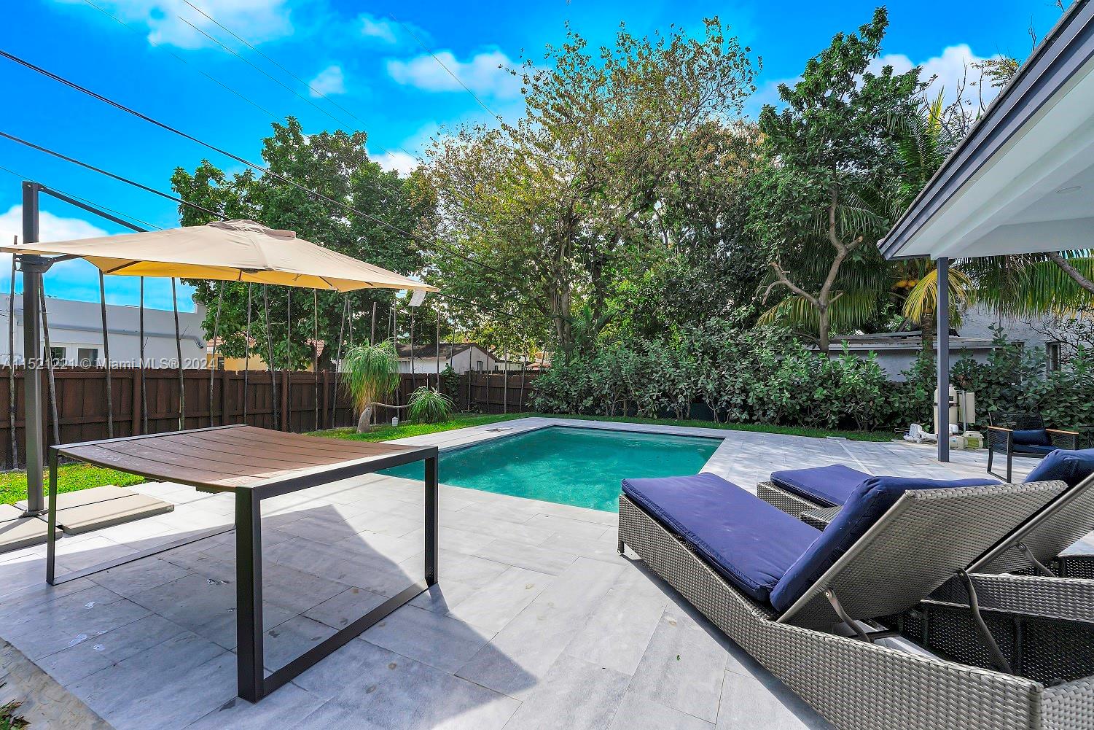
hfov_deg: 104.2
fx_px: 425
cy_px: 365
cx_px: 547
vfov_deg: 81.2
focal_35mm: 14
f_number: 8
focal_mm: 14
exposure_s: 1/640
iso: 400
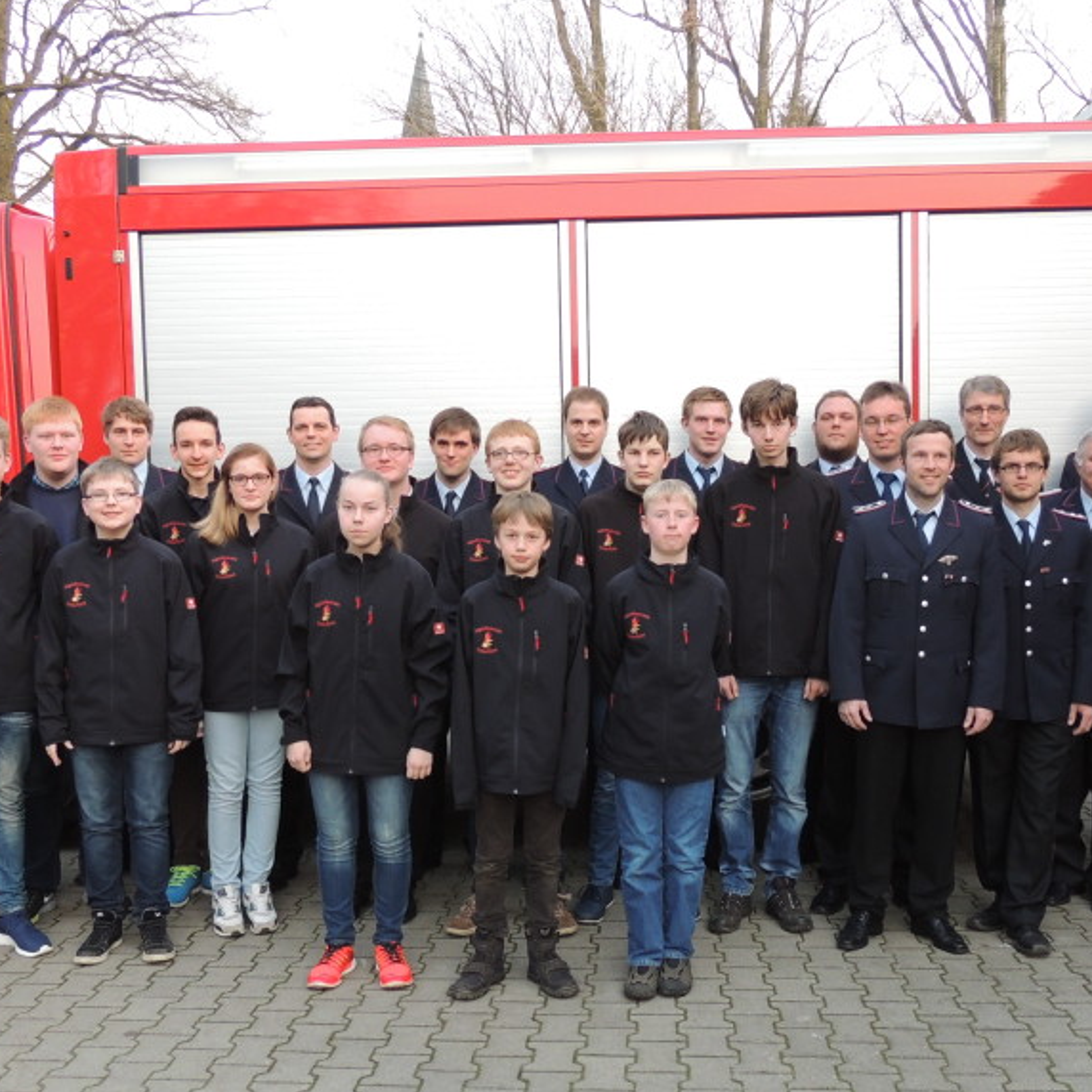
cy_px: 605
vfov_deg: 43.8
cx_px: 582
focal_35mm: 38
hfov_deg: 43.8
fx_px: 1356
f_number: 3
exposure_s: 1/30
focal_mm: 4.3
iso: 180
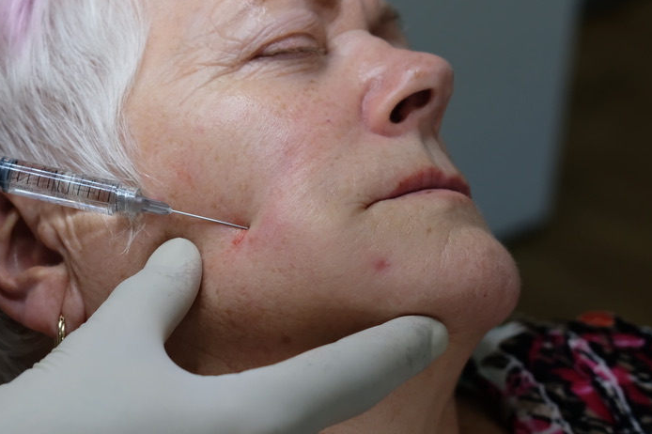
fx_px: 1502
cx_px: 175
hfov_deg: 24.3
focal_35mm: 83
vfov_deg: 16.4
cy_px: 142
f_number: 4
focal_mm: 35
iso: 400
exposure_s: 1/170
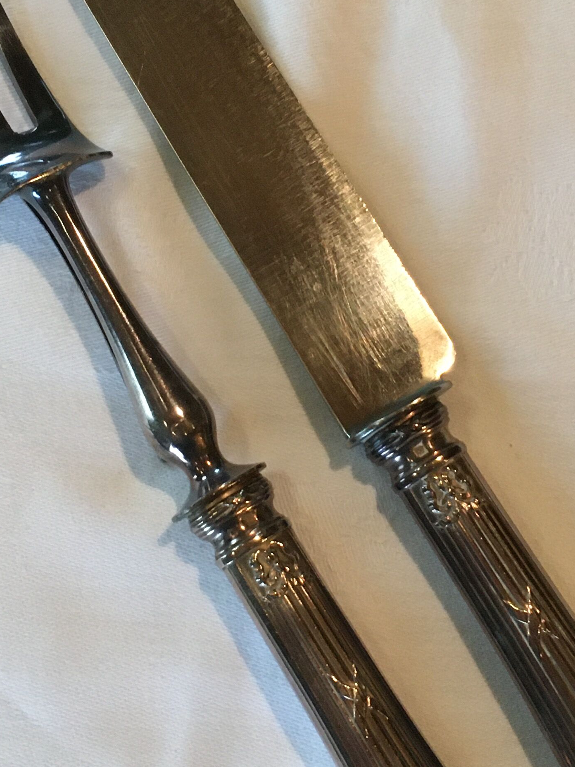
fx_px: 1395
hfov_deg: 23.3
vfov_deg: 30.7
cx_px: 323
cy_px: 361
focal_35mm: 63
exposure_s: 1/25
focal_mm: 4.15
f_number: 2.2
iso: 200
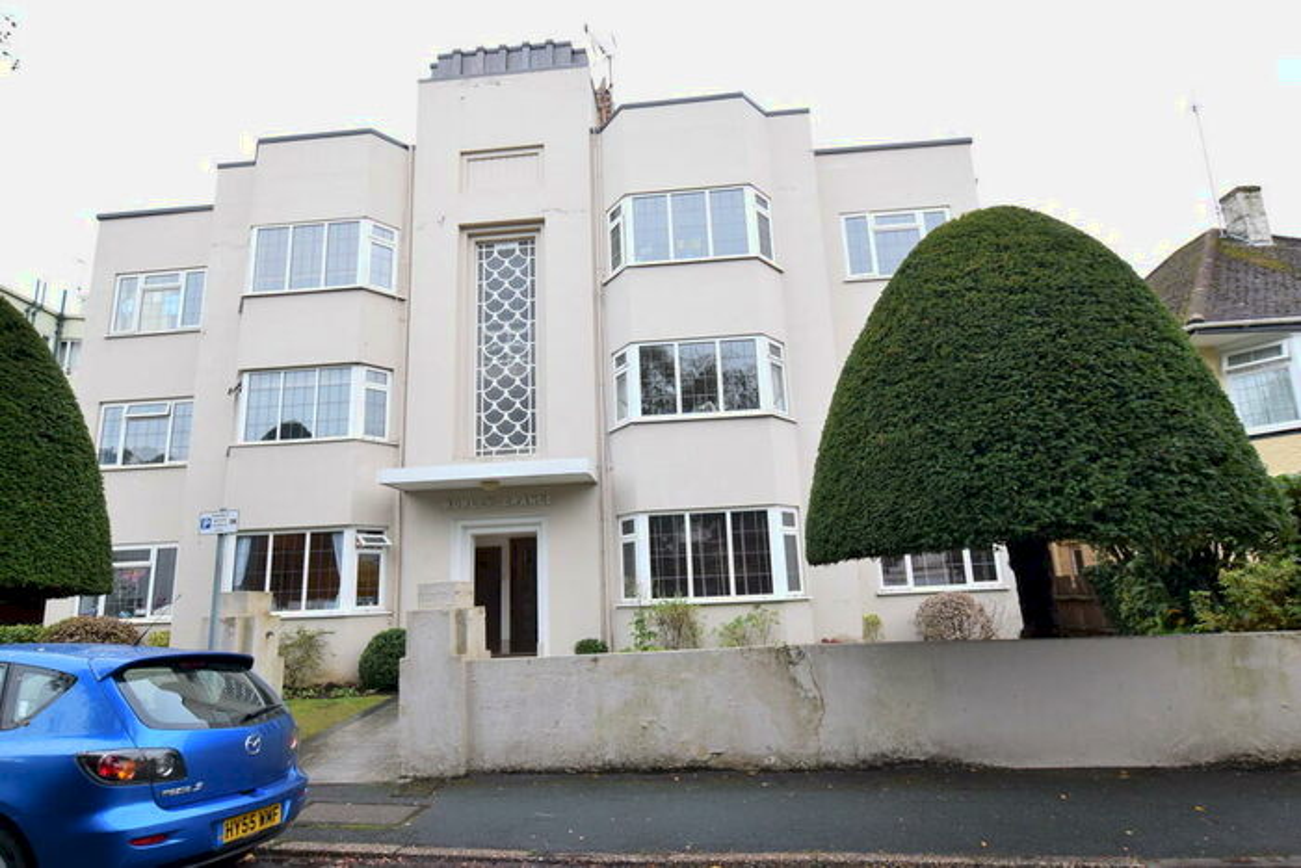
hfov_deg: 85.4
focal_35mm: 20
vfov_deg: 63.2
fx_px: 705
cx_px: 650
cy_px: 434
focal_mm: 13
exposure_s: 1/160
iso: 800
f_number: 6.3
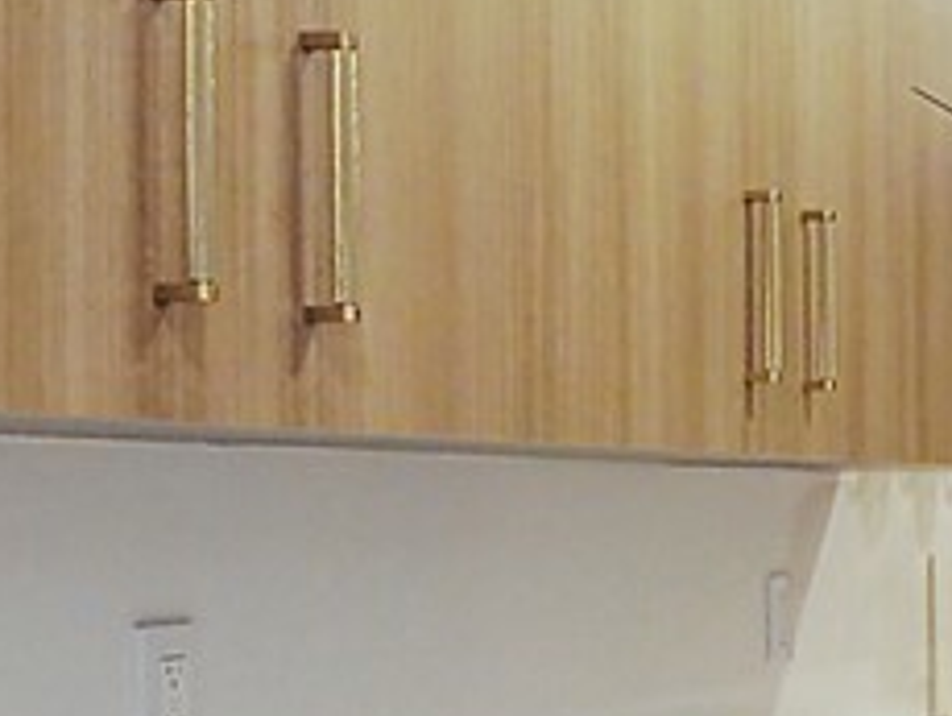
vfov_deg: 18.3
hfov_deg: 18.9
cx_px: 1697
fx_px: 2202
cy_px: 575
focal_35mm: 80
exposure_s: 1/50
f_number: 7.1
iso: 2000
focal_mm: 9
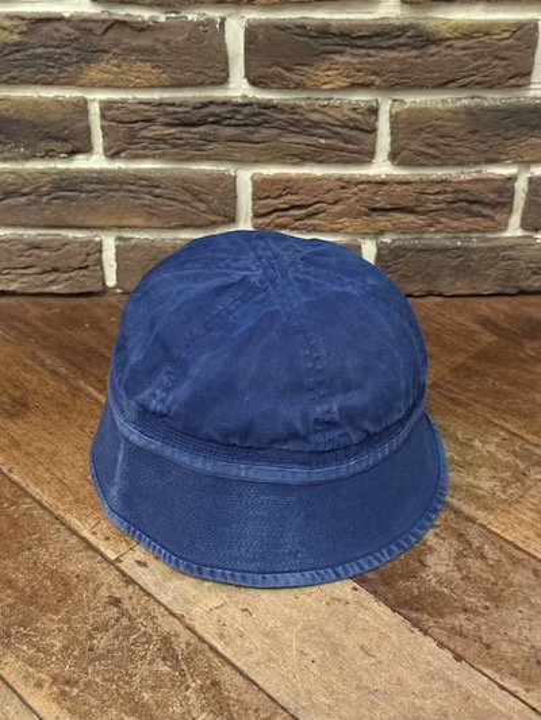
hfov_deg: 30.3
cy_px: 360
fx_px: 1000
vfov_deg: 39.6
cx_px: 270
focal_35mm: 48
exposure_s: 1/24
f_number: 1.78
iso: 640
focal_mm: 6.76
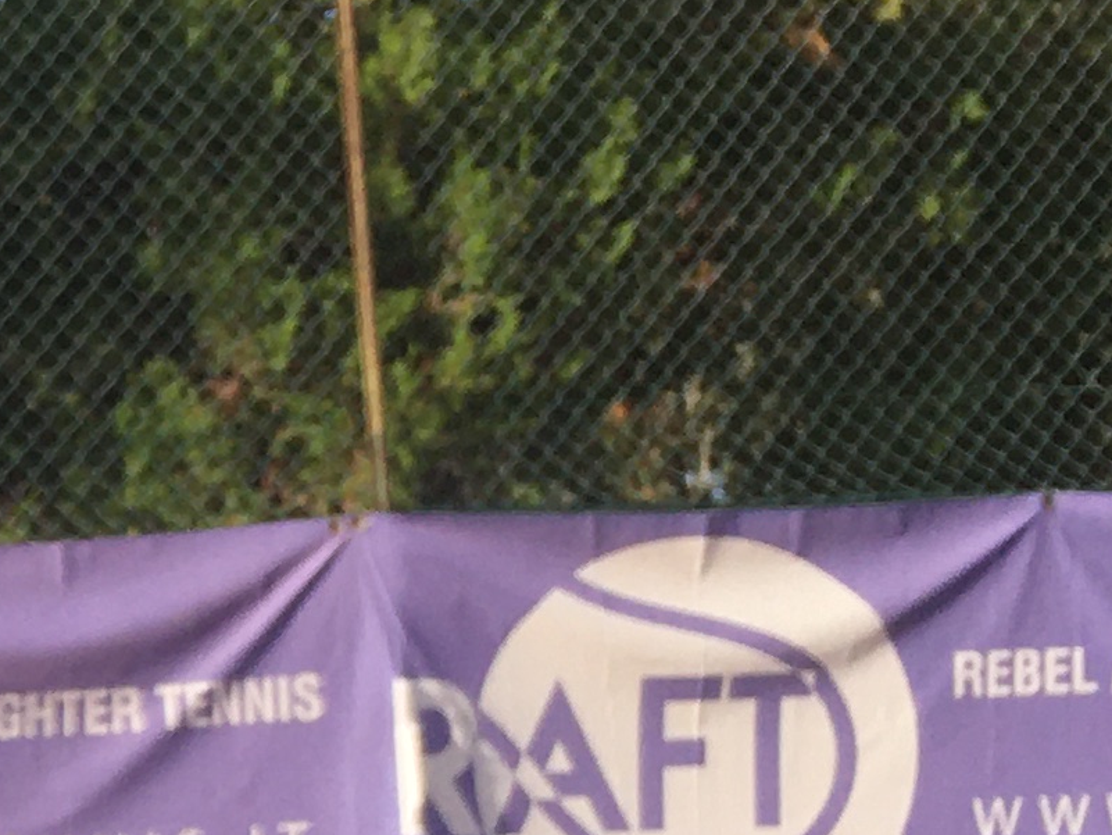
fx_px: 4691
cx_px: -898
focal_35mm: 146
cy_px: 1117
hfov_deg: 12.4
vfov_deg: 9.9
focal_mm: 4.15
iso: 25
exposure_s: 1/884
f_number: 2.2
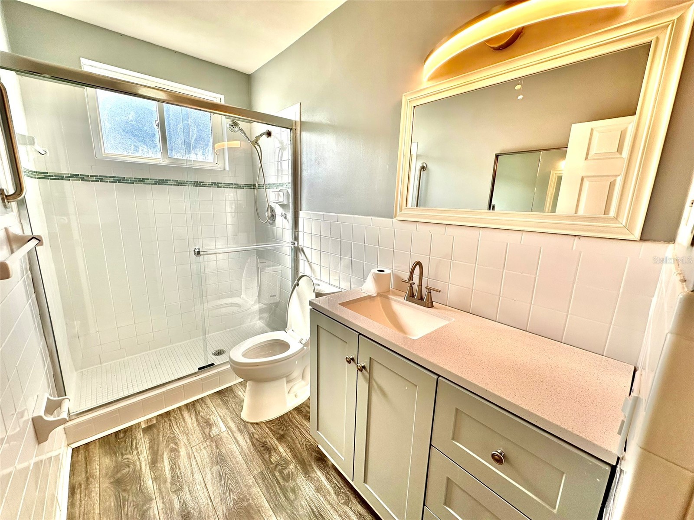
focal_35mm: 14
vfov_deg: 85.7
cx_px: 347
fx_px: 281
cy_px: 260
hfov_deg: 102.1
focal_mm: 2.22
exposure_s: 1/209
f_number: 2.2
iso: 40
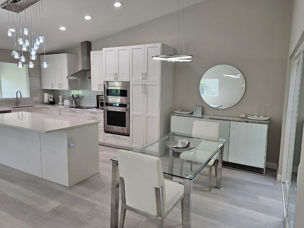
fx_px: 211
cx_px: 154
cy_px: 114
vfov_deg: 56.8
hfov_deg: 71.6
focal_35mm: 24
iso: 64
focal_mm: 6.3
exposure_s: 1/120
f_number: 1.7
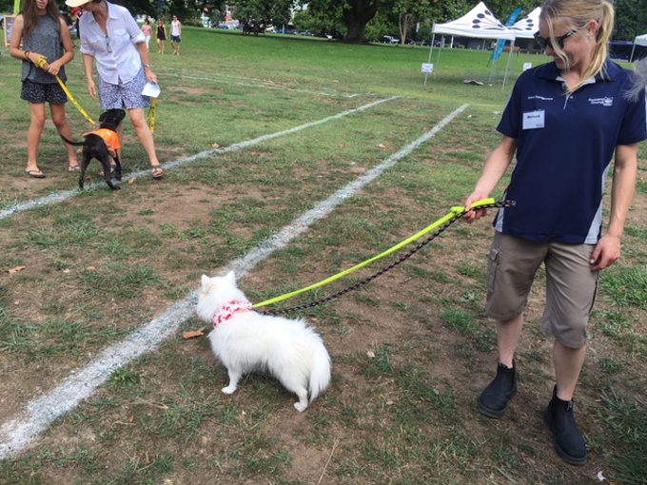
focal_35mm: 29
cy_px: 242
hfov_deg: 61.7
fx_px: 542
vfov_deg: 48.2
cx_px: 324
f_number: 2.2
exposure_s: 1/739
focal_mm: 4.15
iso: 25
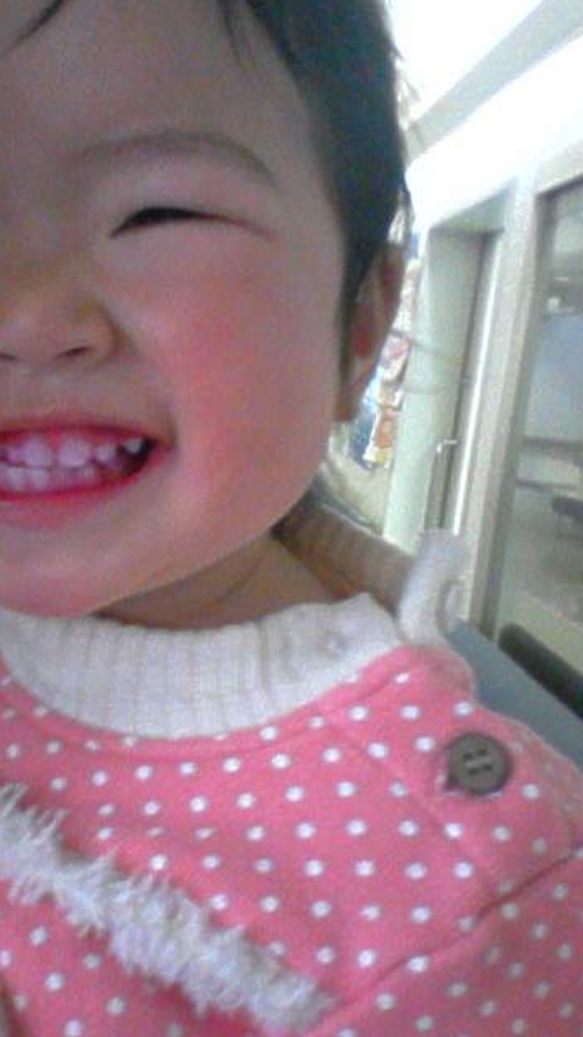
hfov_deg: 36.5
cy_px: 515
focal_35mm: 32
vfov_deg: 61.0
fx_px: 880
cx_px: 227
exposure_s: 1/23.8
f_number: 2.8
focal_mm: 1.5
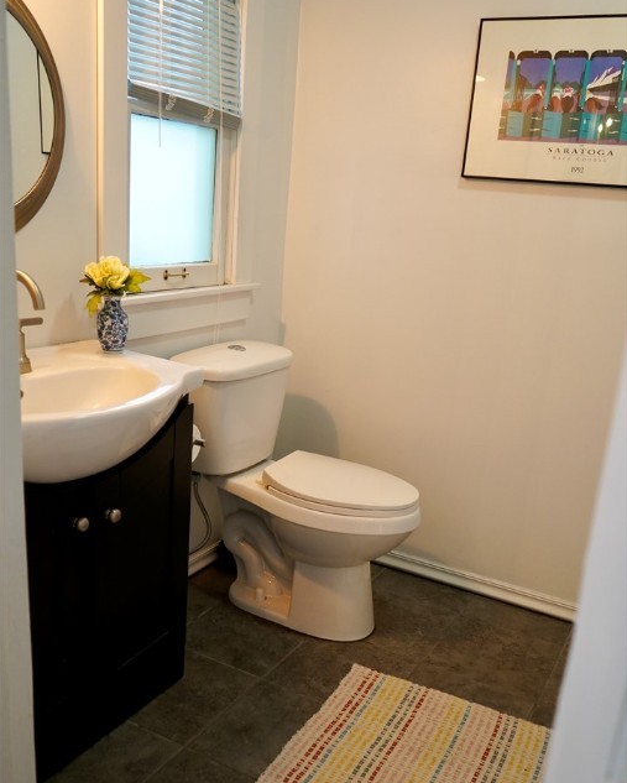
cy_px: 428
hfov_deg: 44.6
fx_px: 765
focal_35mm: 33
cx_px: 315
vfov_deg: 54.1
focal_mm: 29
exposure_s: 1/160
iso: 1600
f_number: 4
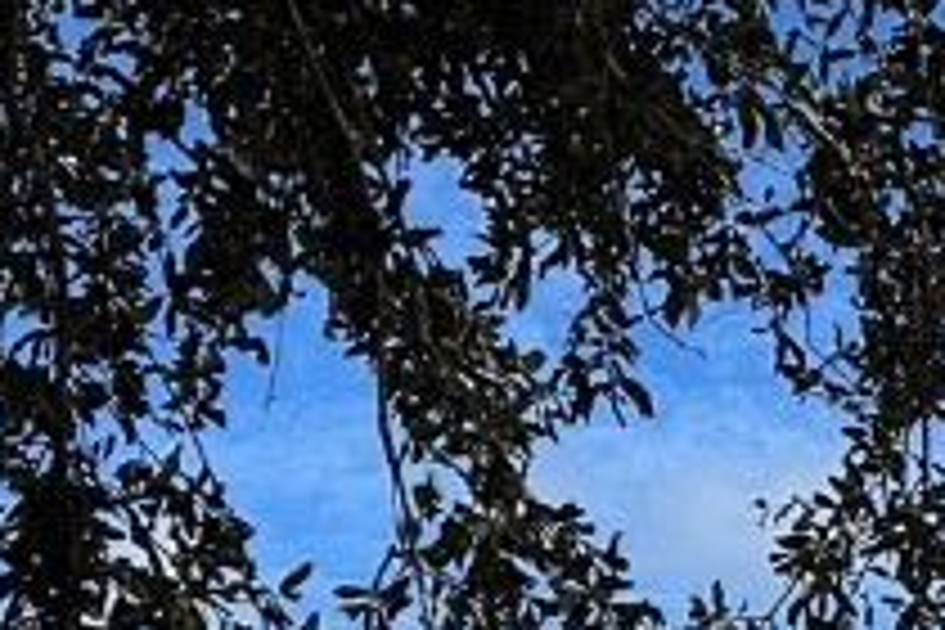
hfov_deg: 16.3
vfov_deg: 9.6
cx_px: 1062
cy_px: 1656
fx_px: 3202
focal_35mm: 122
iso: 80
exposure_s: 1/5000
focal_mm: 6.86
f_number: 1.78
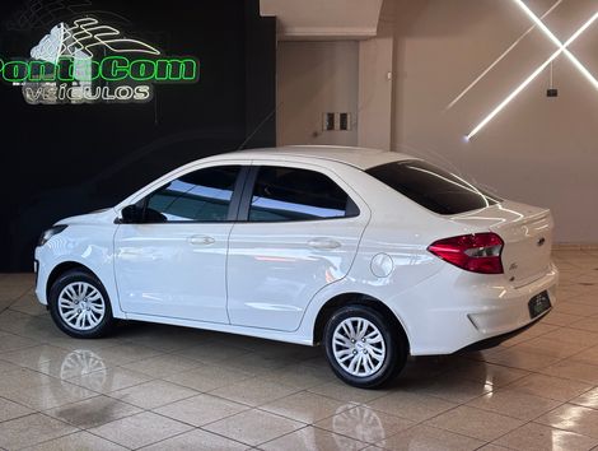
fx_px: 900
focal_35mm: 52
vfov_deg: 28.1
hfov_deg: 36.8
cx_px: 299
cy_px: 226
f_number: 1.6
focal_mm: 5.96
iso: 32
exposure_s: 1/60
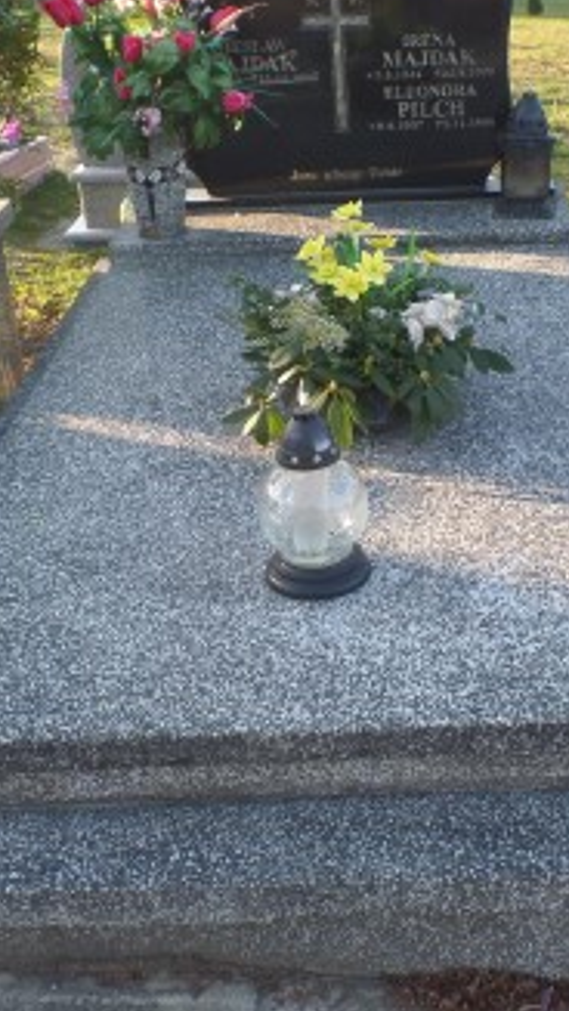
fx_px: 1314
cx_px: 442
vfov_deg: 42.0
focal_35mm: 49
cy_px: 445
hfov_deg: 24.1
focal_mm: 4.1
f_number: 3.5
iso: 100
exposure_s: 1/125
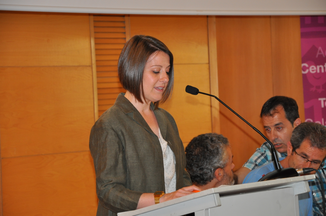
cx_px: 163
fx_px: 1153
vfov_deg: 10.7
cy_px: 108
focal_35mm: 128
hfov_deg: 16.1
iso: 800
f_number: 5.6
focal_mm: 85
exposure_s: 1/60
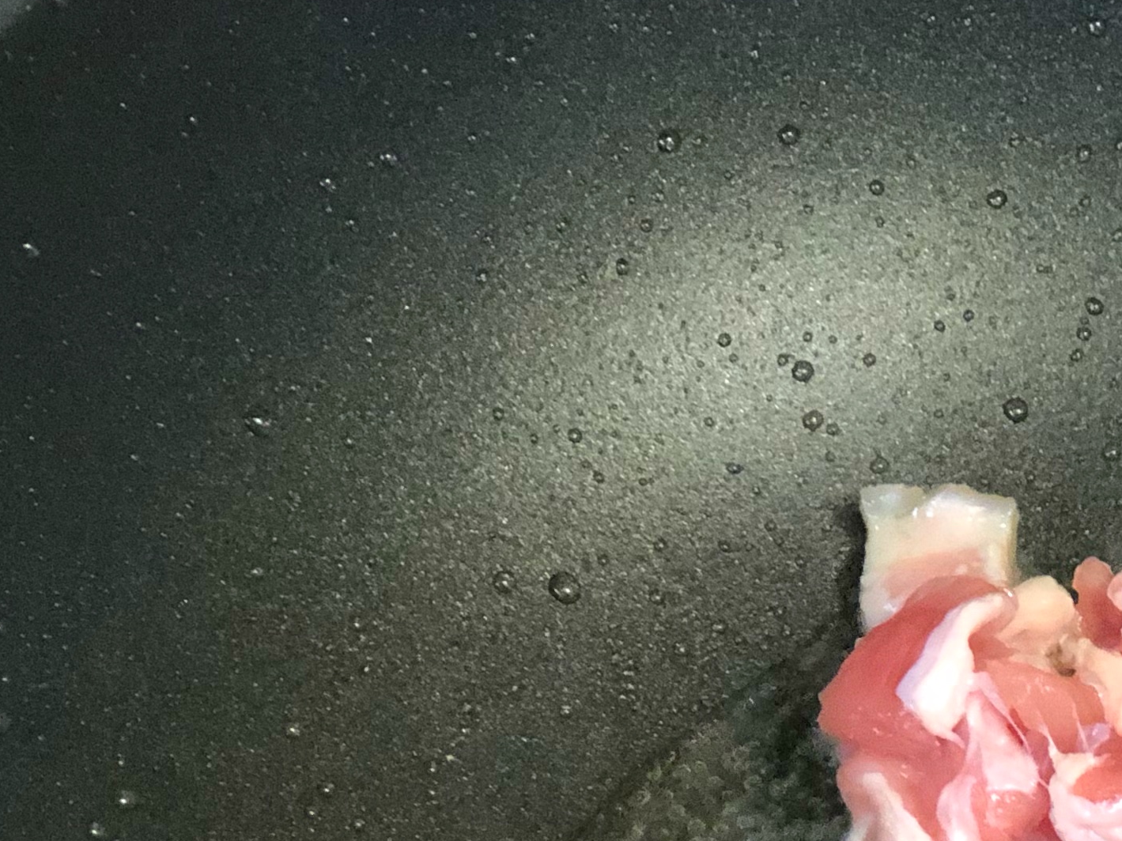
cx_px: 1129
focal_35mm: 162
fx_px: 5250
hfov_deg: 12.1
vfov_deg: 9.0
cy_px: 1071
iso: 320
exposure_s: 1/30
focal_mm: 6.6
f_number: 2.8
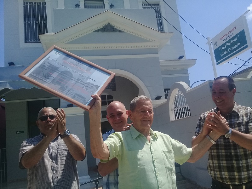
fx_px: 226
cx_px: 126
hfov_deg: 58.4
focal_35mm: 31
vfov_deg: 45.4
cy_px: 94
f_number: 2.2
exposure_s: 1/1835
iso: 50
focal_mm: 3.3
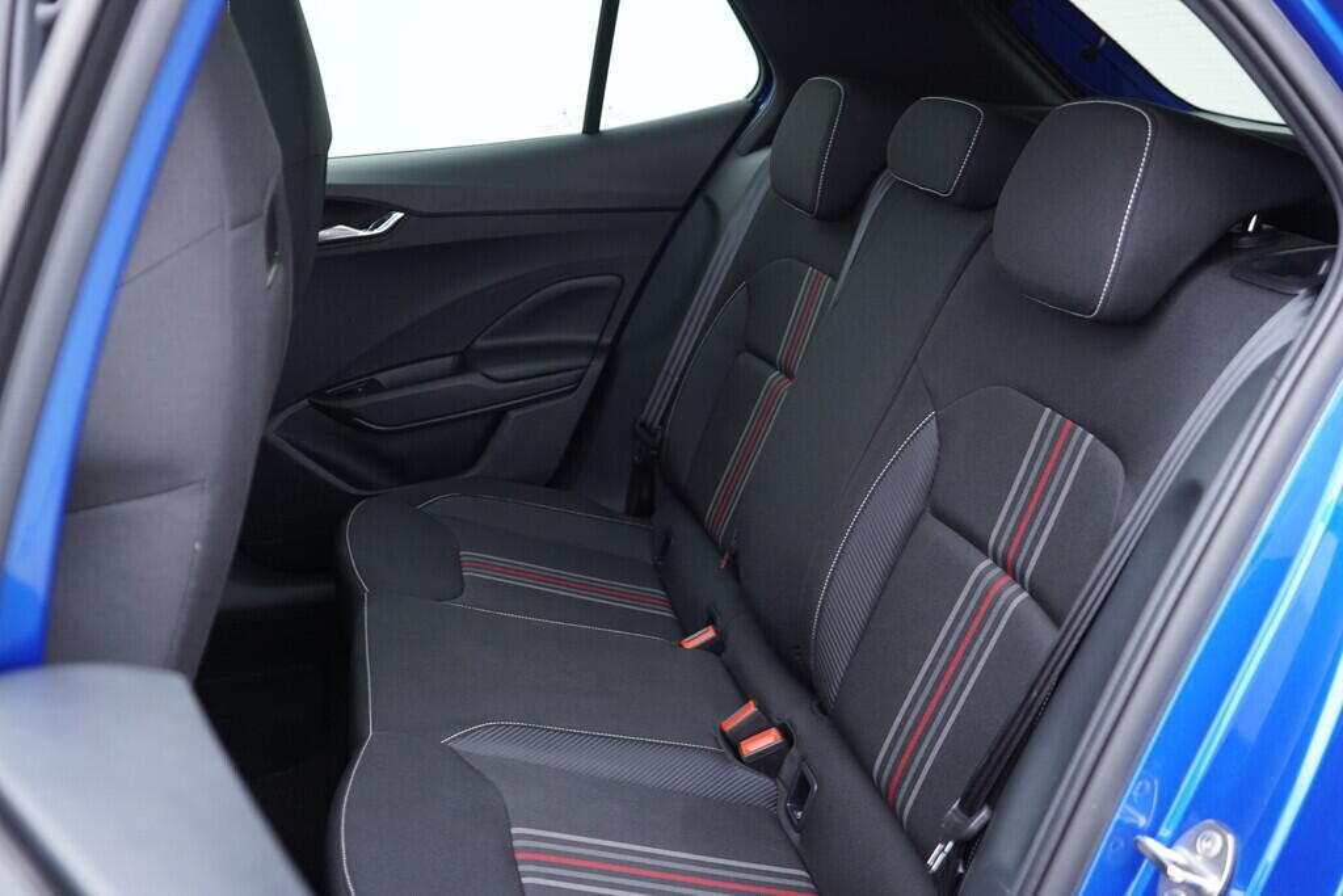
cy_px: 448
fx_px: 1343
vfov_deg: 36.9
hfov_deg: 53.1
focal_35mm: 36
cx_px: 672
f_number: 2.8
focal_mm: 24
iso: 400
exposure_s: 1/40
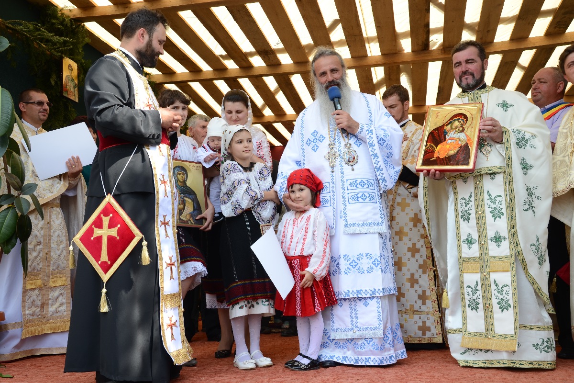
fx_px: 574
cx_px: 287
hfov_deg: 53.1
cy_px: 192
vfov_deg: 36.9
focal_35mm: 36
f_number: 8
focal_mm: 24
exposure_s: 1/100
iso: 160
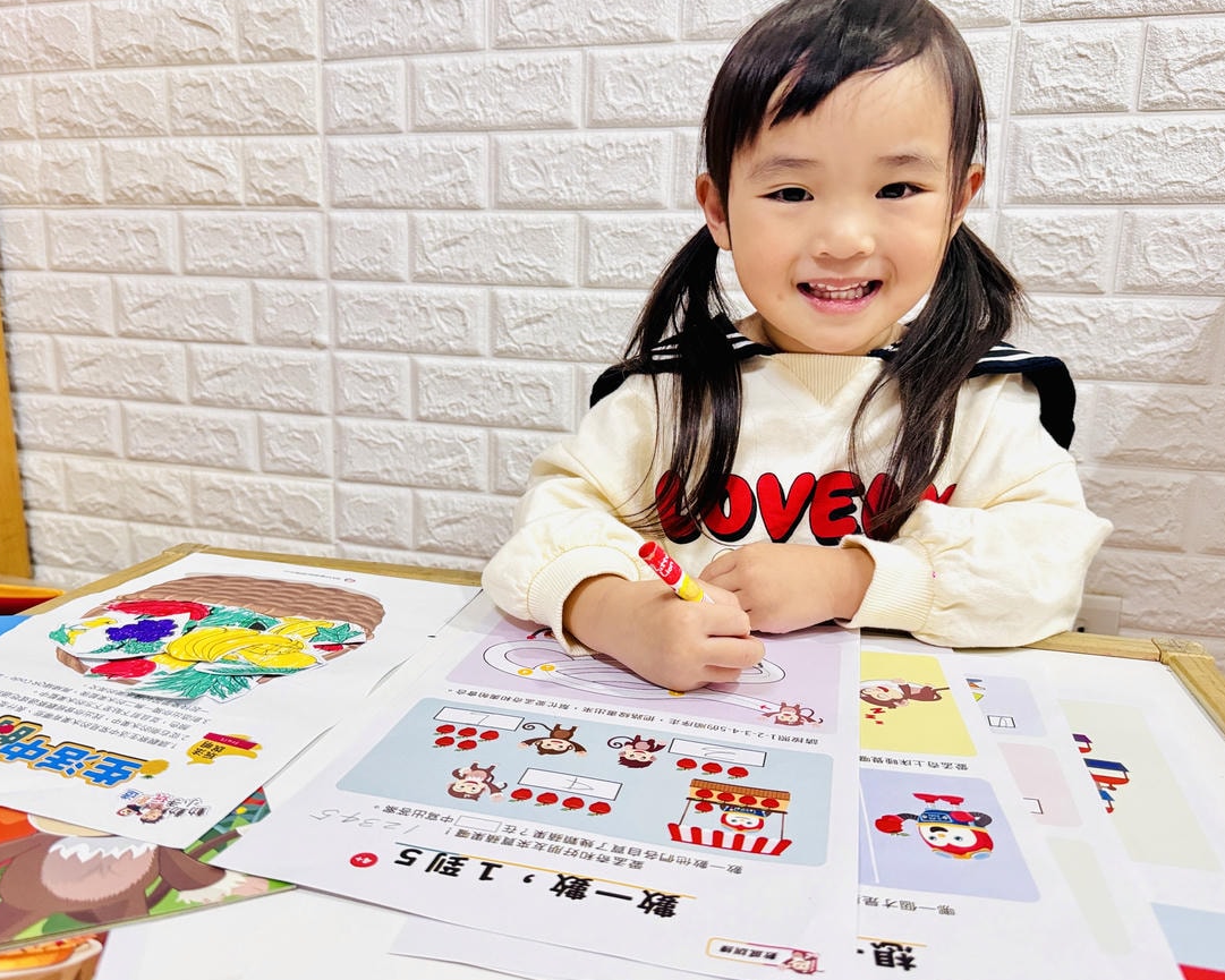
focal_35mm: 26
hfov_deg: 65.9
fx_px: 943
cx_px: 562
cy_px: 492
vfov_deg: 54.9
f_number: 1.78
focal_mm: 6.86
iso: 500
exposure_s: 1/60
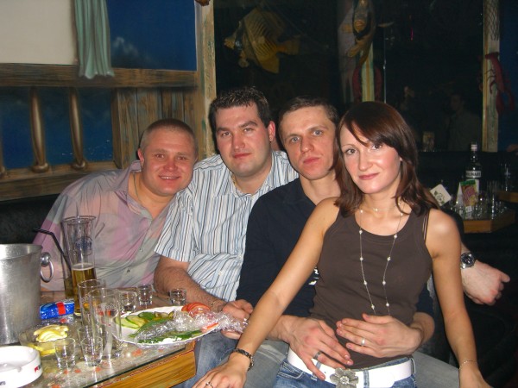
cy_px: 194
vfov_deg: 37.7
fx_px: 569
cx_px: 259
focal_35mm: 38
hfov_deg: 49.0
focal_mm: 7.9
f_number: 2.8
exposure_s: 1/60
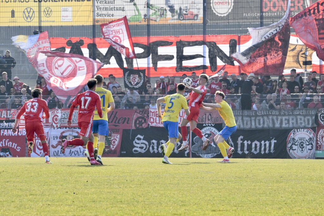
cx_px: 162
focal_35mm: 310
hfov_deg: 6.6
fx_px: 2790
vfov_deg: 4.4
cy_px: 108
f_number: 18
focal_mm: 310
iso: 8000
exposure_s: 1/1600
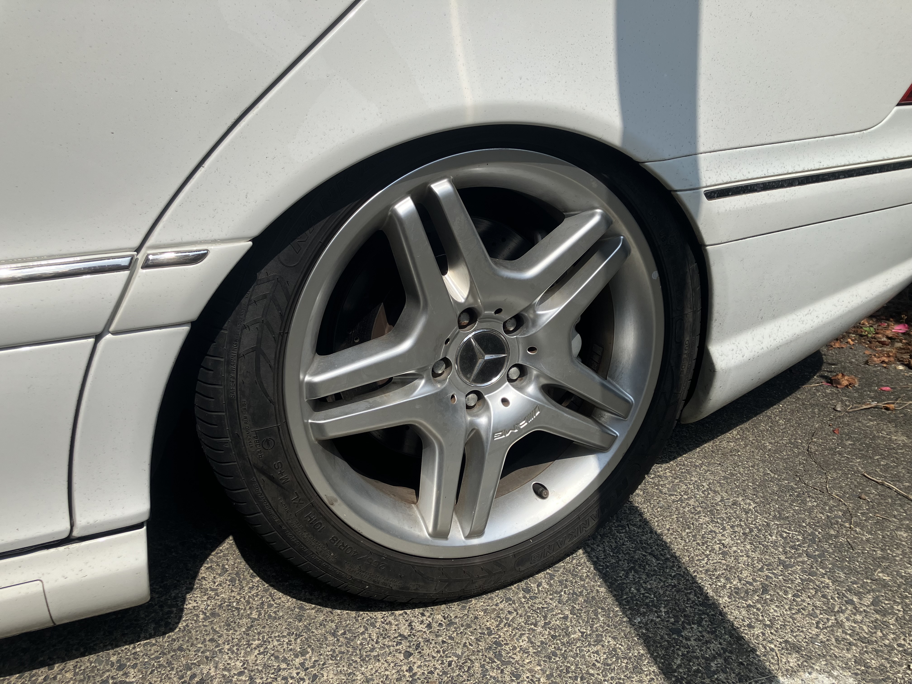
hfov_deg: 63.4
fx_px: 738
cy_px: 342
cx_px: 456
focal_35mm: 28
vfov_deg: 49.7
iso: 32
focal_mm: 3.99
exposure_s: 1/3247
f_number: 1.8
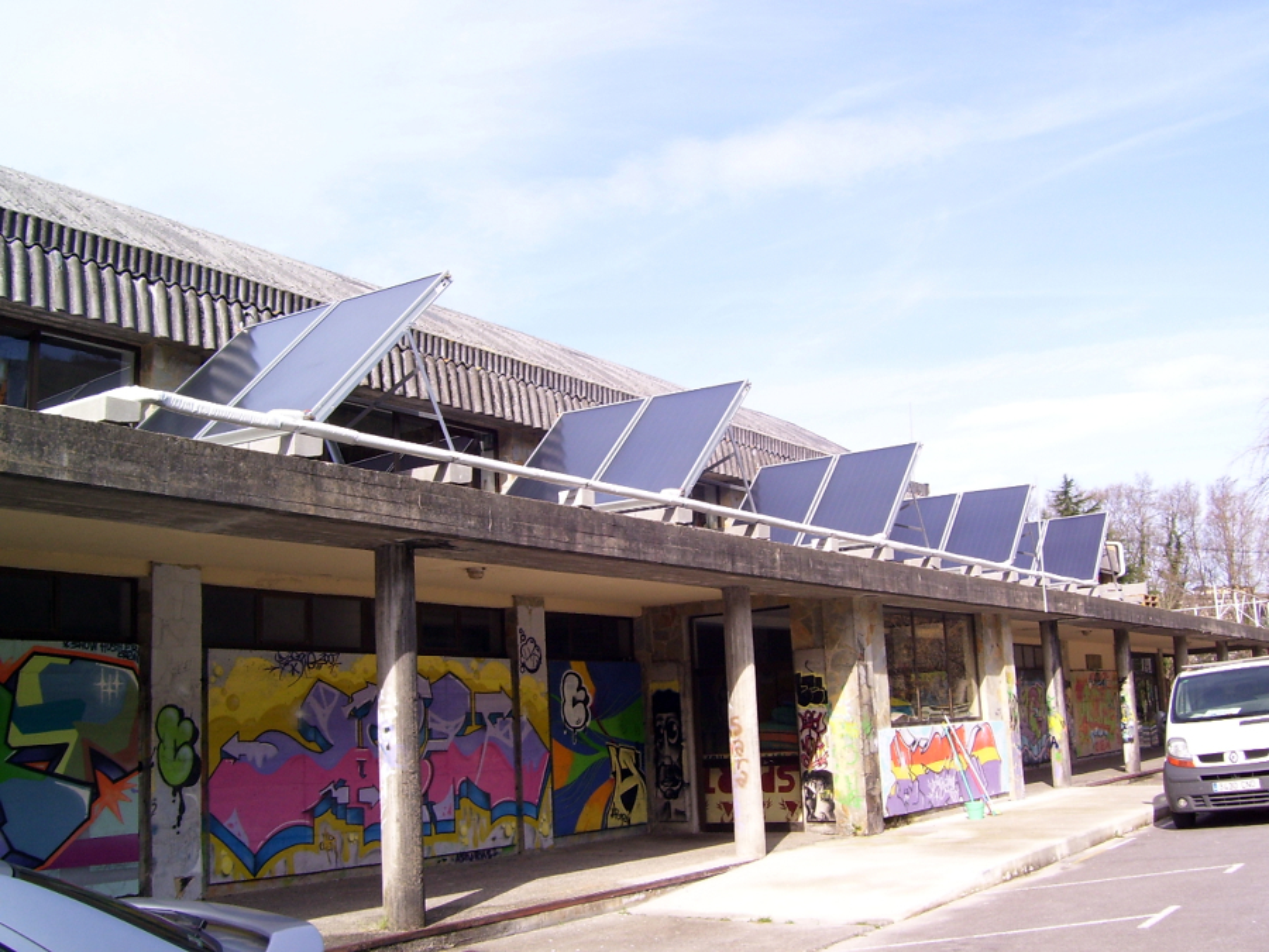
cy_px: 476
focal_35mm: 36
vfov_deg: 39.7
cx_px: 634
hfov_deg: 51.4
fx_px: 1320
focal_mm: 6
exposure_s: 1/250
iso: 80
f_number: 4.8
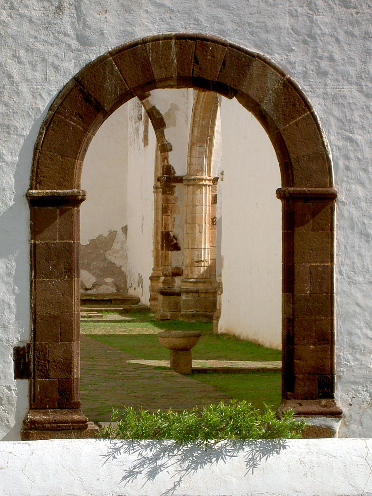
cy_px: 248
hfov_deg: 14.5
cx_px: 186
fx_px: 1462
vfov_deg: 19.3
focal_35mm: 102
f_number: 8.3
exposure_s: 1/200
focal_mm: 16.8
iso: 50
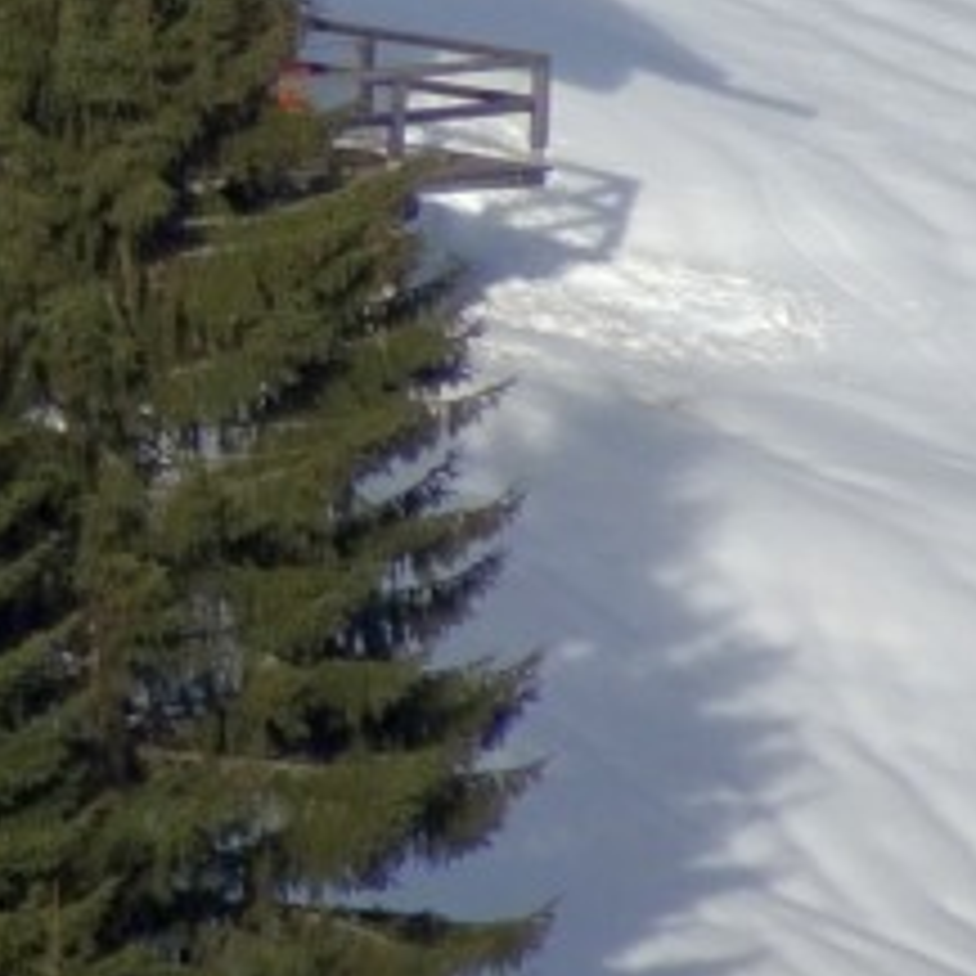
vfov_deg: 0.6
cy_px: -742
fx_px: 95601
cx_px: -585
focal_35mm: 2997
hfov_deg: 0.6
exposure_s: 1/400
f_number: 6.4
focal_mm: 123
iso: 80
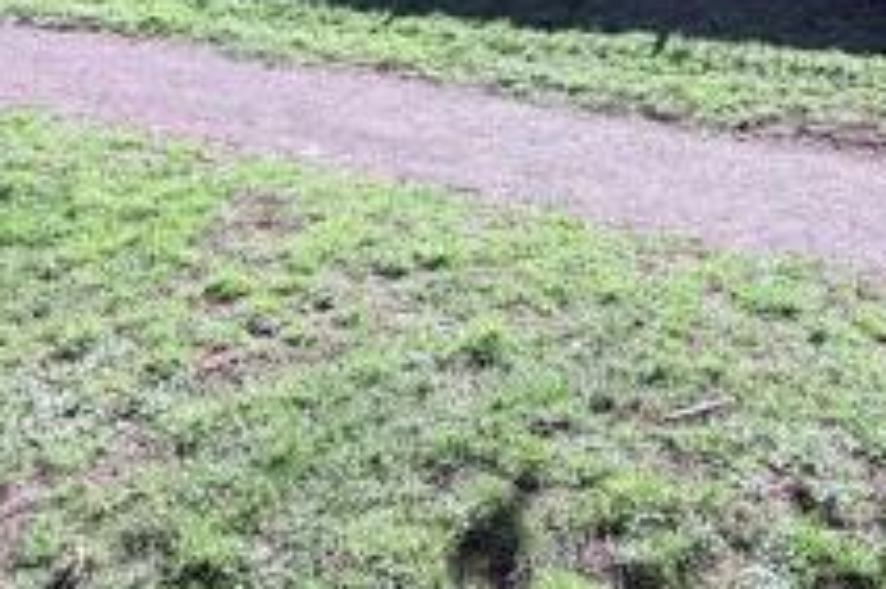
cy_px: -207
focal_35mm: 40
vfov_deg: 27.1
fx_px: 984
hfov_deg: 47.8
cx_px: 583
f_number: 2.2
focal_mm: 2.22
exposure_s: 1/734
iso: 64
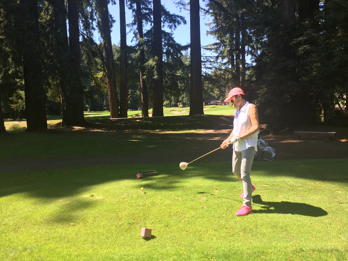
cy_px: 130
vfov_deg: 48.2
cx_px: 174
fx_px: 292
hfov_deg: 61.7
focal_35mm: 29
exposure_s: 1/488
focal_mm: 4.15
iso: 32
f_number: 2.2
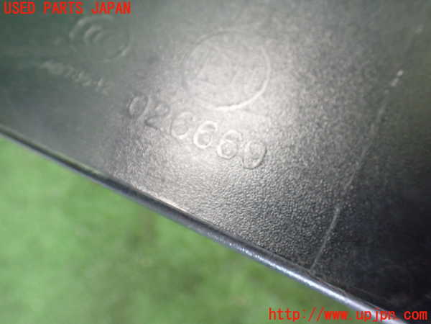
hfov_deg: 60.0
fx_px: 374
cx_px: 216
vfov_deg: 46.8
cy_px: 162
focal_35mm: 30
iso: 1000
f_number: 2.3
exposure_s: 1/30
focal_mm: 5.4
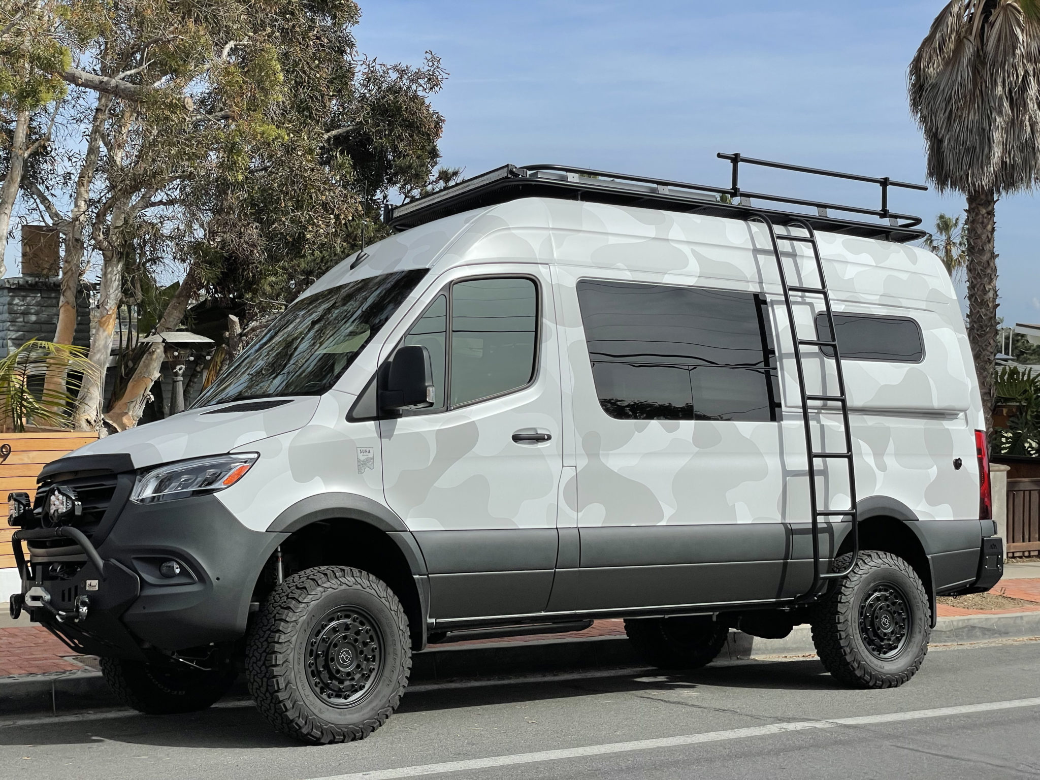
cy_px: 390
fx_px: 1562
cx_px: 520
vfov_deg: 28.0
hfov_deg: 36.8
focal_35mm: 52
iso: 25
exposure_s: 1/2994
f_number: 2
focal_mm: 6
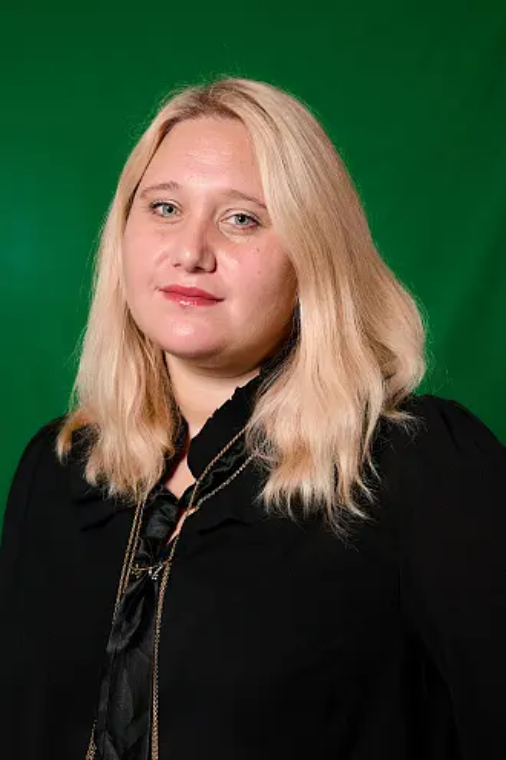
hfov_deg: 16.1
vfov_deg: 23.9
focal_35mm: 85
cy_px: 380
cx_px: 253
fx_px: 1794
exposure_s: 1/125
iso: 320
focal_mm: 85
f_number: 5
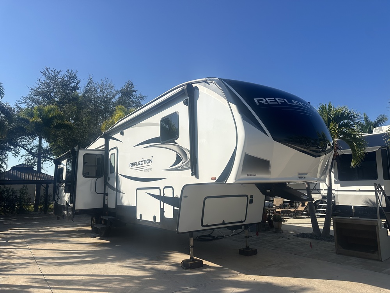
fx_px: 270
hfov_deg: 71.6
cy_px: 146
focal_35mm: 24
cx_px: 195
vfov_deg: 56.8
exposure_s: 1/7042
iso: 80
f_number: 1.78
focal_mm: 6.86
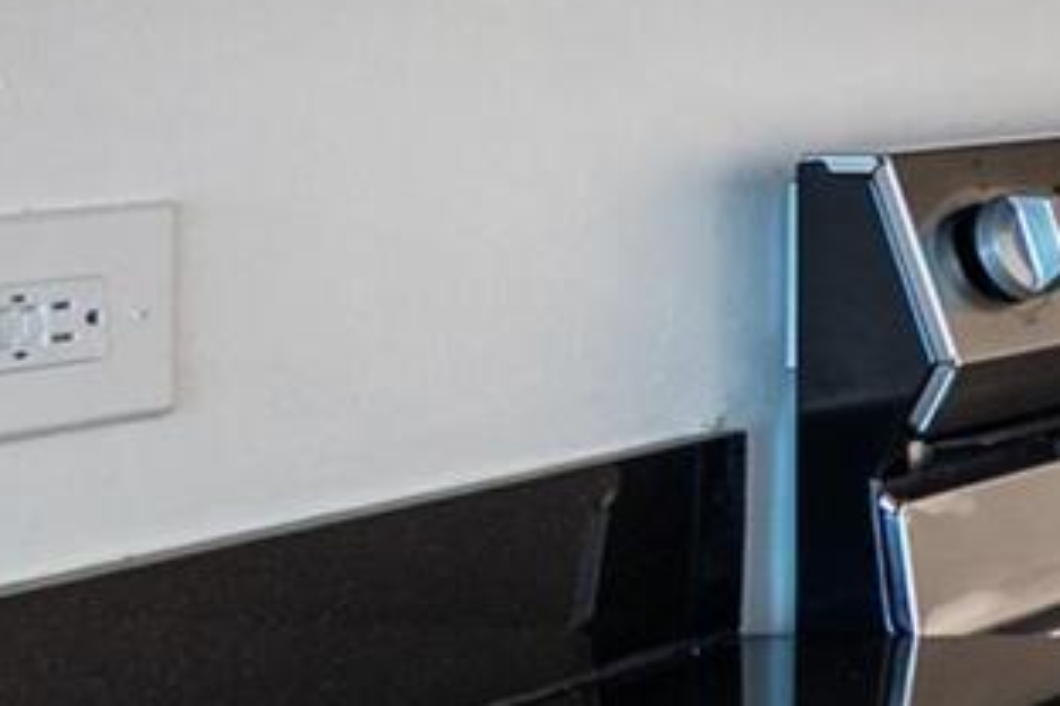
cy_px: -66
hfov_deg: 12.7
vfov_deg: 12.8
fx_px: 3091
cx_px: 2820
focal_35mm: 105
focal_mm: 8
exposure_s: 1/6
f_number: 5.6
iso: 100
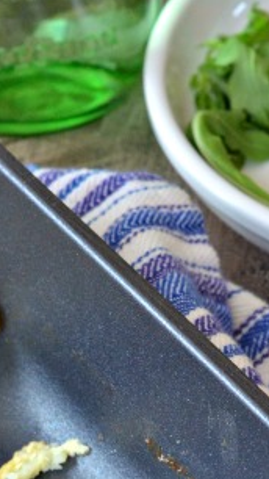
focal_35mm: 231
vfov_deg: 9.3
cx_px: 191
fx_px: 2931
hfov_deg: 5.3
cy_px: 398
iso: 1000
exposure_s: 1/80
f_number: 6.3
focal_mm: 50
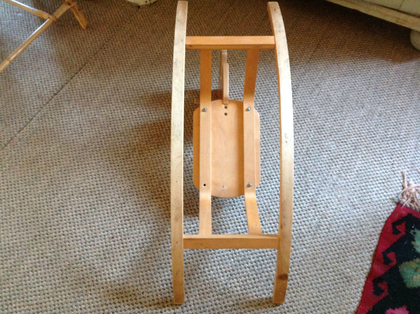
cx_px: 210
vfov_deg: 40.6
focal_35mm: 35
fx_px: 424
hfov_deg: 52.7
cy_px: 157
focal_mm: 4.28
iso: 320
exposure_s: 1/15
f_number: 2.4
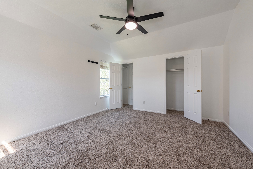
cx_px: 126
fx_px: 98
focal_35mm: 14
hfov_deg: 104.2
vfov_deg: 81.2
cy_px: 84
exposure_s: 1/15
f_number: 9
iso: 100
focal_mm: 14
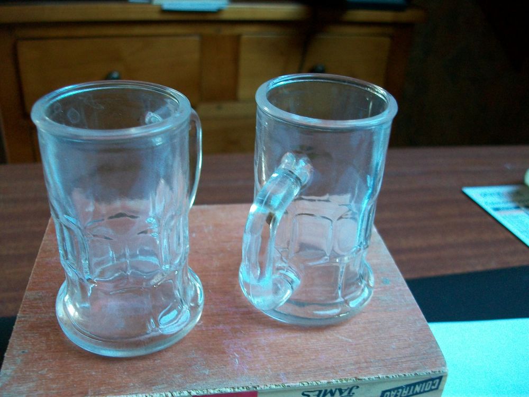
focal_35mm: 34
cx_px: 264
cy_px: 198
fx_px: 520
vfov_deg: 41.8
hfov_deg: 54.0
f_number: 2.8
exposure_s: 1/15
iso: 160
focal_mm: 5.7
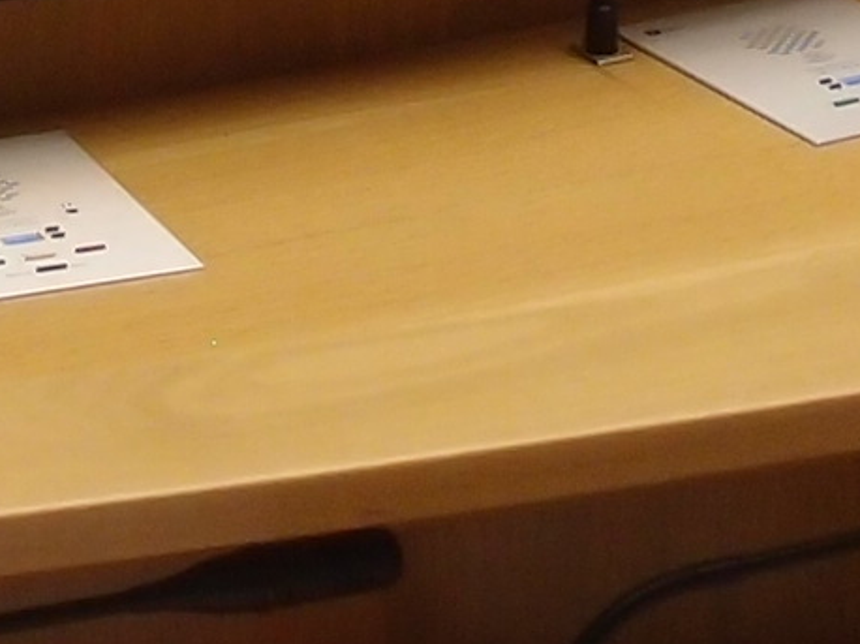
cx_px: 276
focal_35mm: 239
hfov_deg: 8.3
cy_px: -1080
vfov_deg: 5.9
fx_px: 5935
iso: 160
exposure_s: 1/60
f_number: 1.9
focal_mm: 6.48
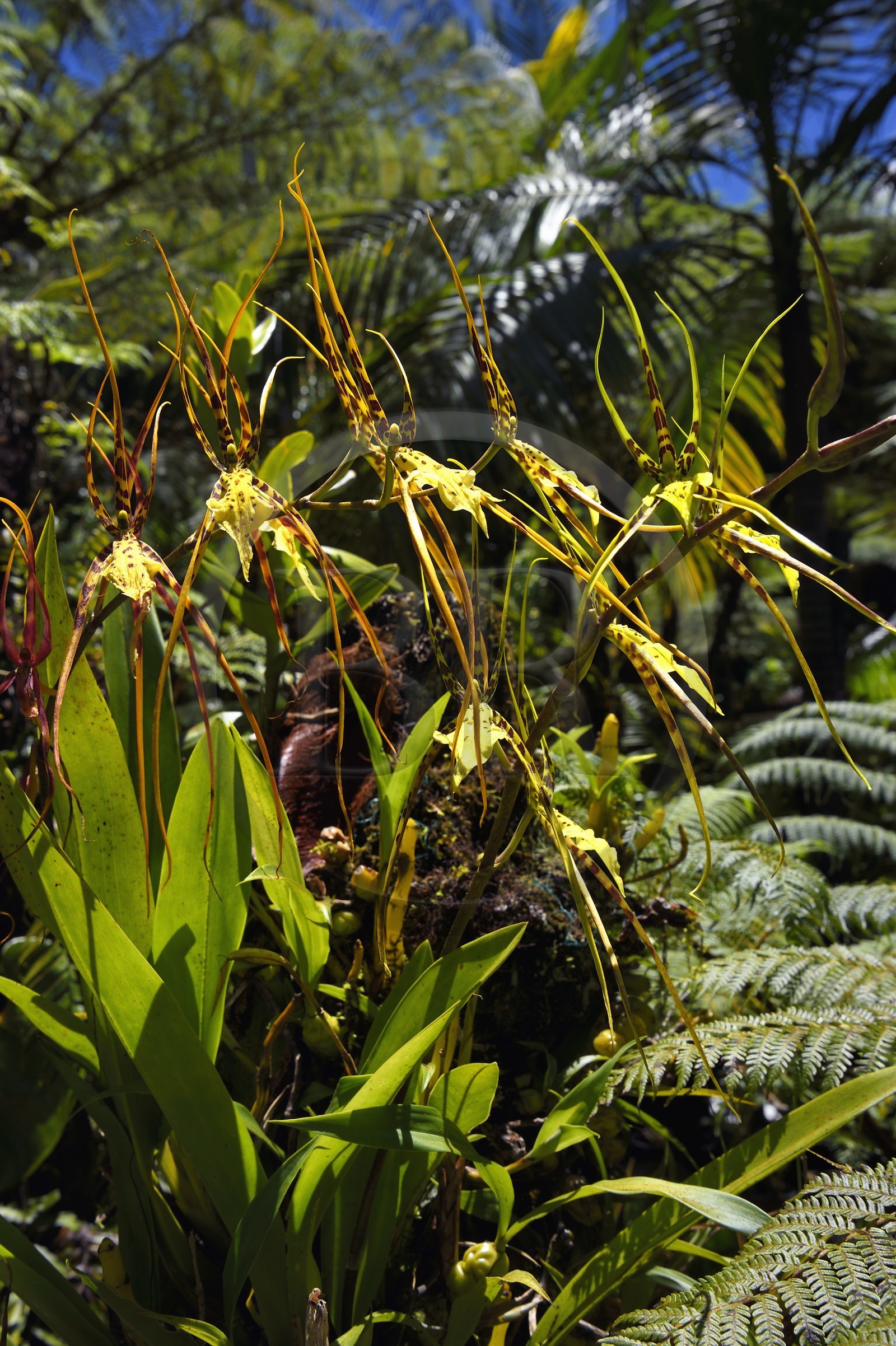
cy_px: 673
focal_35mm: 40
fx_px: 1495
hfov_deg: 33.4
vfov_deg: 48.5
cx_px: 448
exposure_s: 1/160
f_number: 13
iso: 200
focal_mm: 40
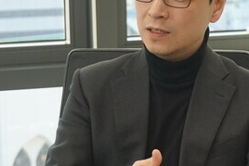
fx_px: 1046
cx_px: 172
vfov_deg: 9.1
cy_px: 80
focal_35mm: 151
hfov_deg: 13.6
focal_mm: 45
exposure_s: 1/160
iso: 1000
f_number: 5.6
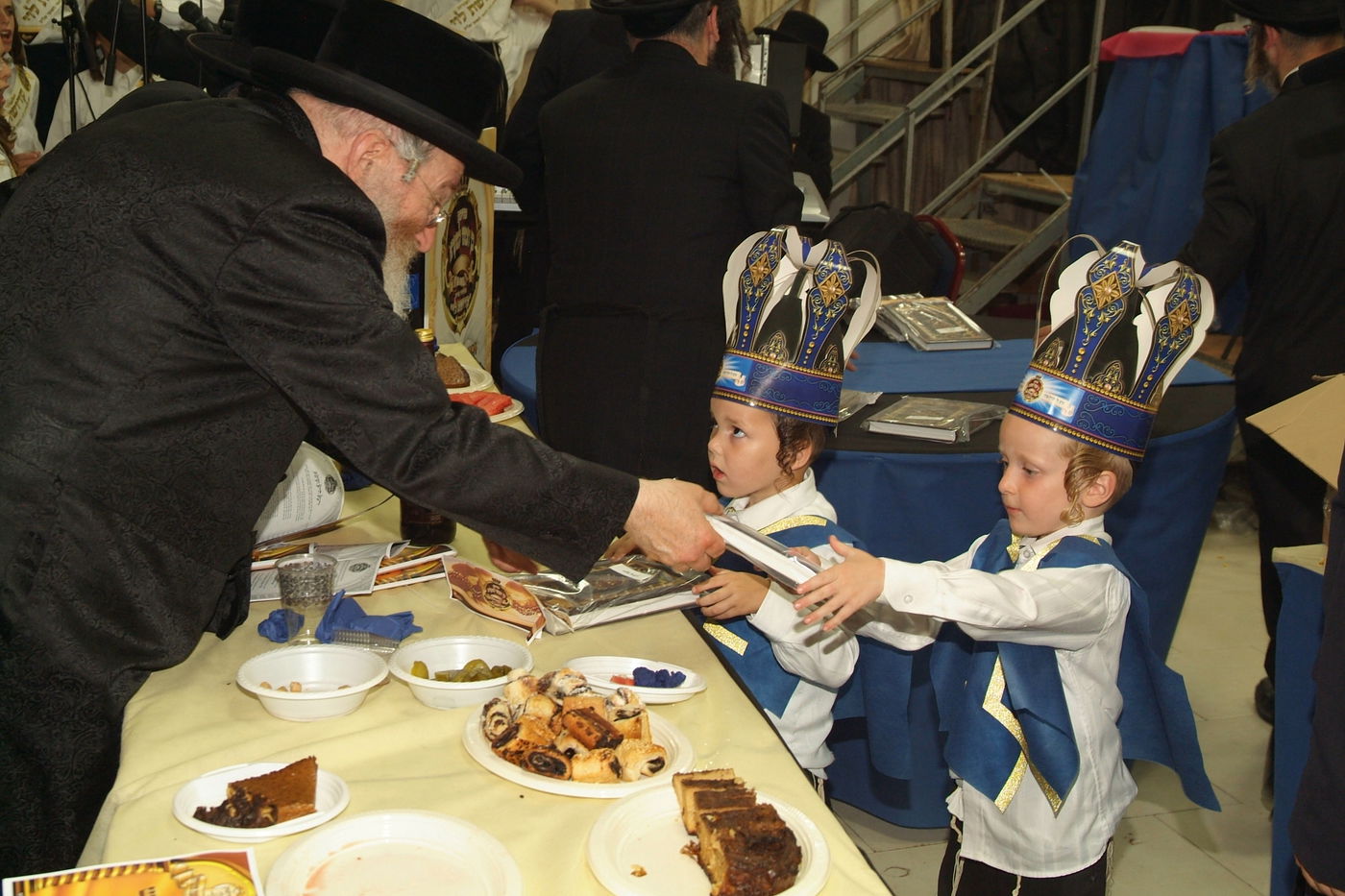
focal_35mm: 51
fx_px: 1905
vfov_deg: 26.5
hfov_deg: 38.9
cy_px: 448
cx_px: 672
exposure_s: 1/60
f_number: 5.6
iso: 800
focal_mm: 34
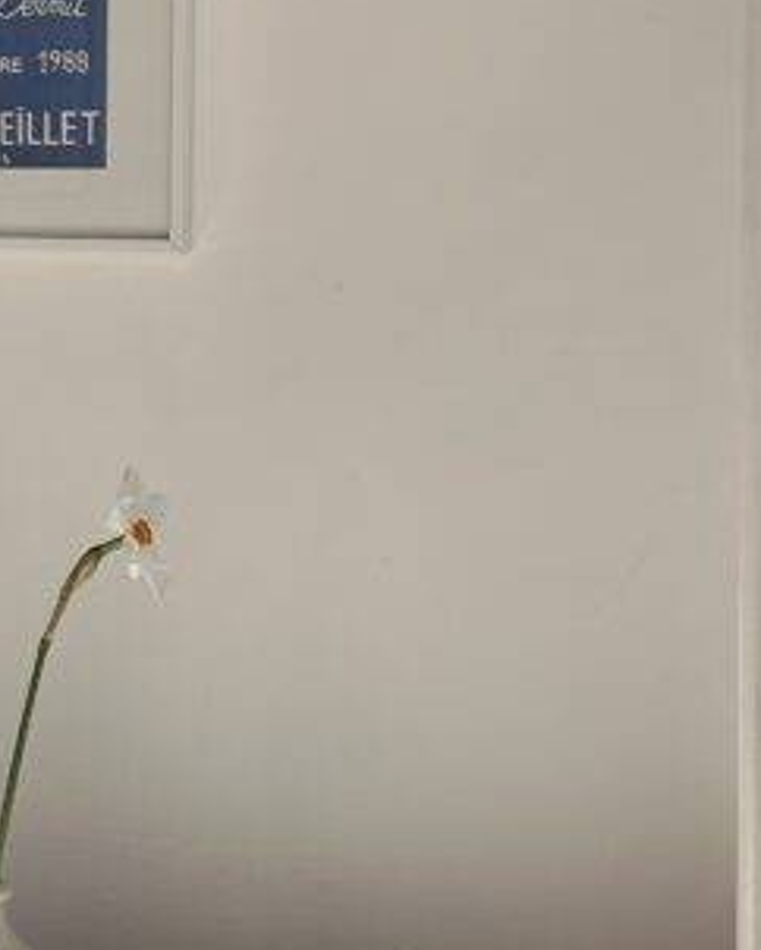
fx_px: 2419
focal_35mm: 86
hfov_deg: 17.8
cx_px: 192
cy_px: 280
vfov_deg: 22.1
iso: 50
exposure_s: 1/1751
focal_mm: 5.7
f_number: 1.5
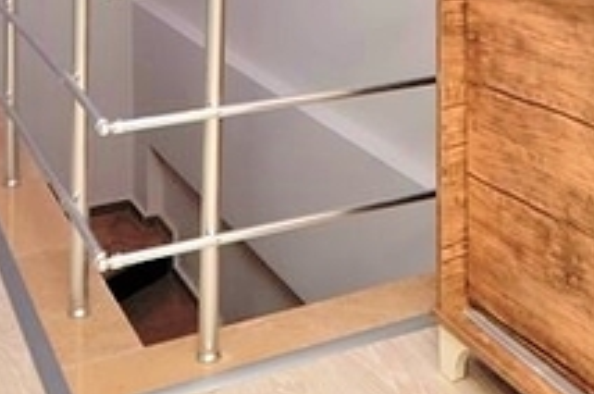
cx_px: 376
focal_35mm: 61
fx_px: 1005
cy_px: -230
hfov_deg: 32.8
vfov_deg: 18.9
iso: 125
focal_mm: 12
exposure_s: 1/60
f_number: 4.5
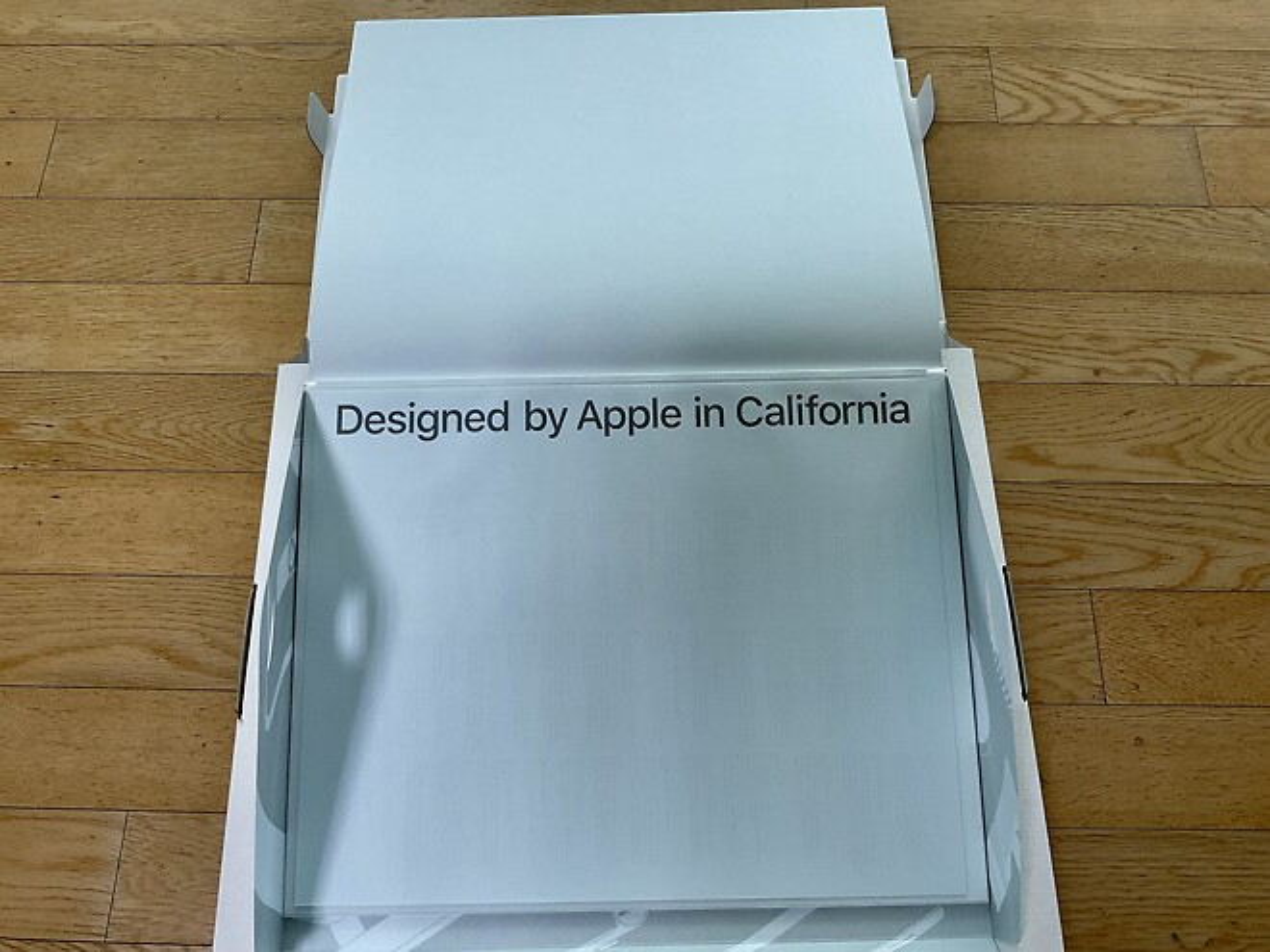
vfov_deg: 48.2
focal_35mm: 29
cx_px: 635
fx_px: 1064
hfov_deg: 61.7
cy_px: 476
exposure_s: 1/120
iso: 50
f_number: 1.8
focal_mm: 3
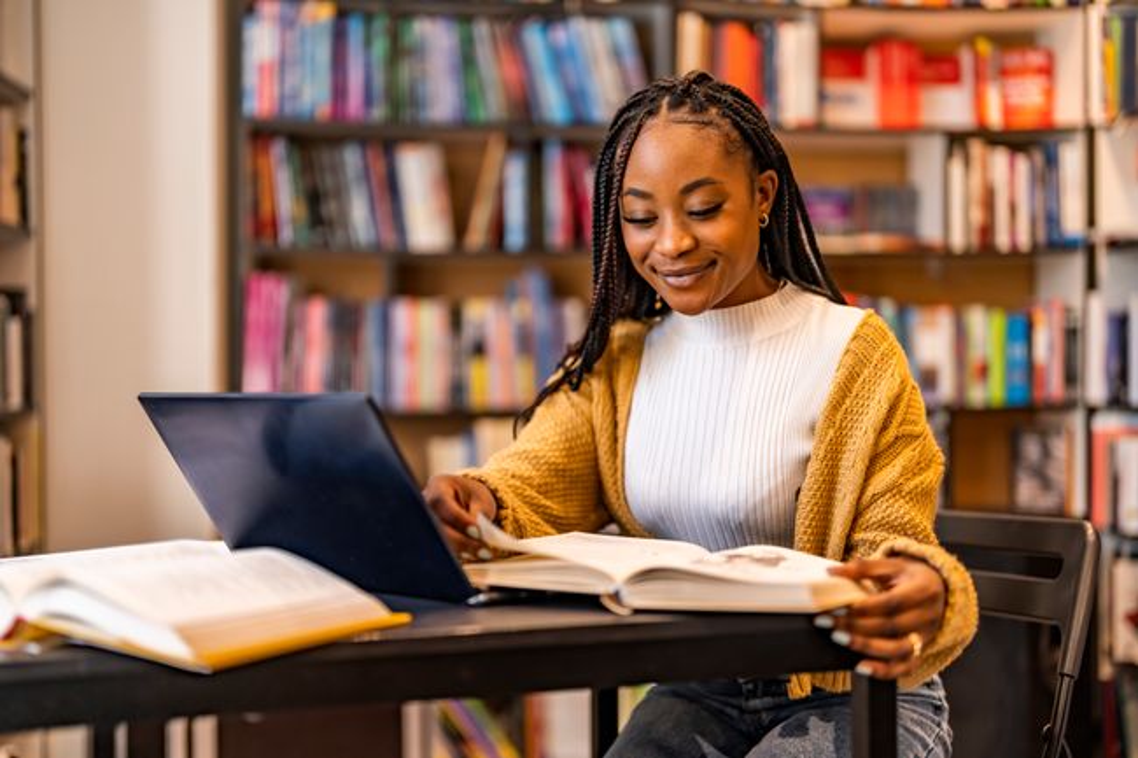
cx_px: 569
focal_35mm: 50
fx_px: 1580
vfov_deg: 27.0
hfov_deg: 39.6
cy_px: 379
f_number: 1.2
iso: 100
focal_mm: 50
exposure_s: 1/200
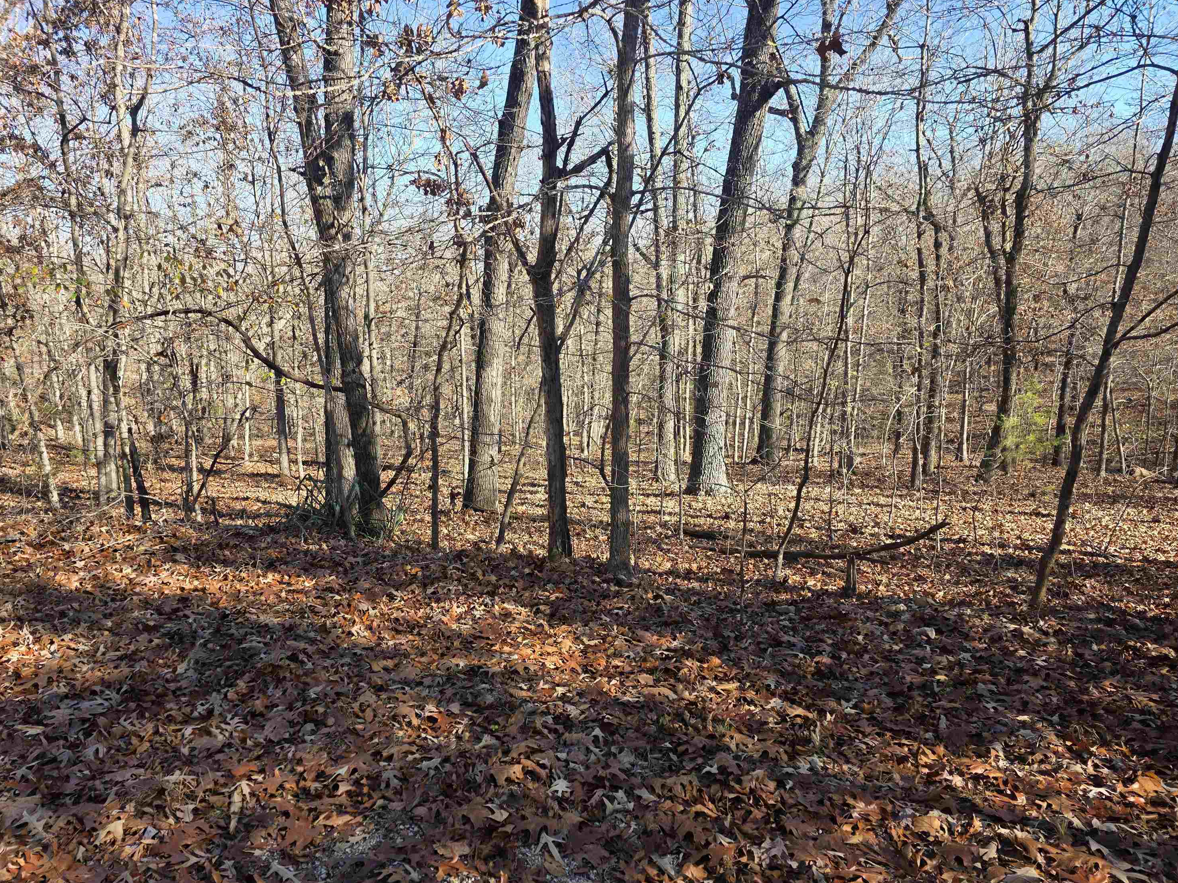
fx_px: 817
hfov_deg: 71.6
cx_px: 575
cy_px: 458
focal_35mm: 24
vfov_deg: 56.8
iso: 32
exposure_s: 1/359
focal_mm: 6.3
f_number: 1.7
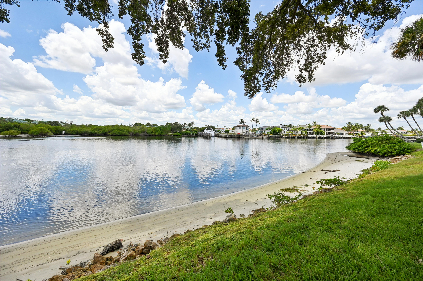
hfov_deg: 104.3
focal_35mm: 14
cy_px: 140
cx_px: 212
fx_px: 164
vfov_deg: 81.1
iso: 800
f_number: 8
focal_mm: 14
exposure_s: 1/3200
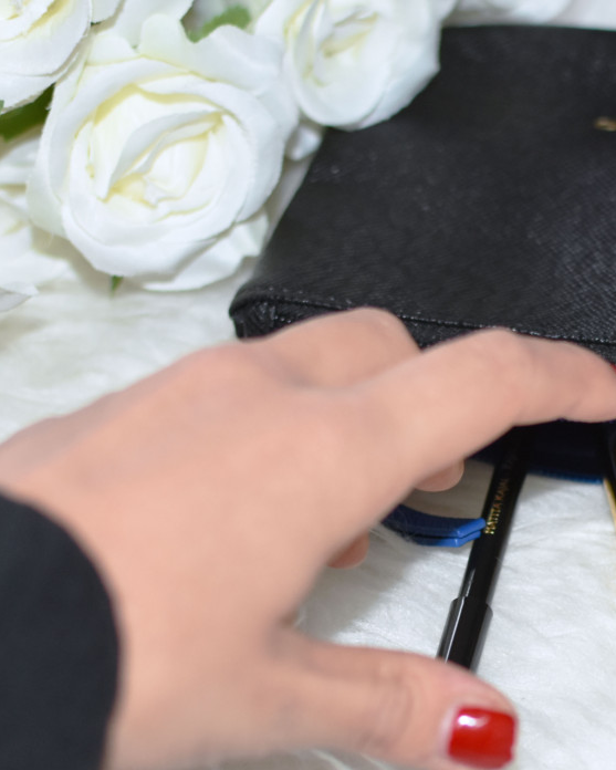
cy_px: 487
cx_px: 601
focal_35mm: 102
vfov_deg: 18.8
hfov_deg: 14.9
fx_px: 2323
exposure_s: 1/60
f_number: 2.8
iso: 900
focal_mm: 35
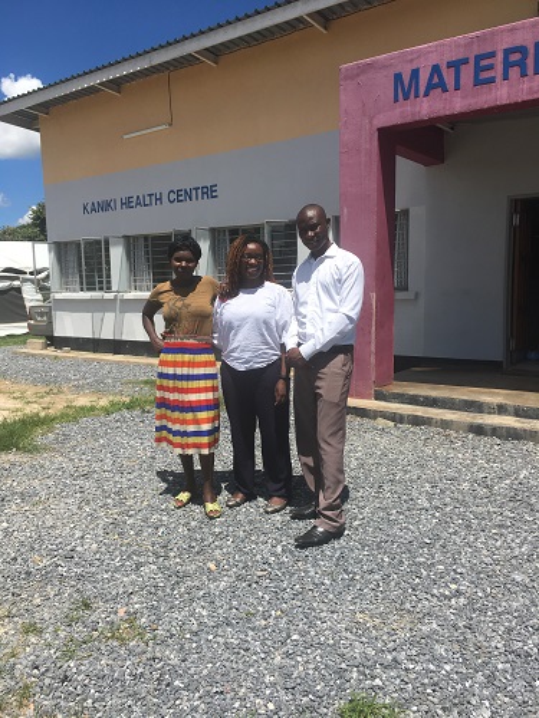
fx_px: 602
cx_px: 270
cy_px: 359
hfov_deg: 48.2
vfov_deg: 61.7
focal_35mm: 29
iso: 25
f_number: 2.2
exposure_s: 1/2079
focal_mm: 4.15
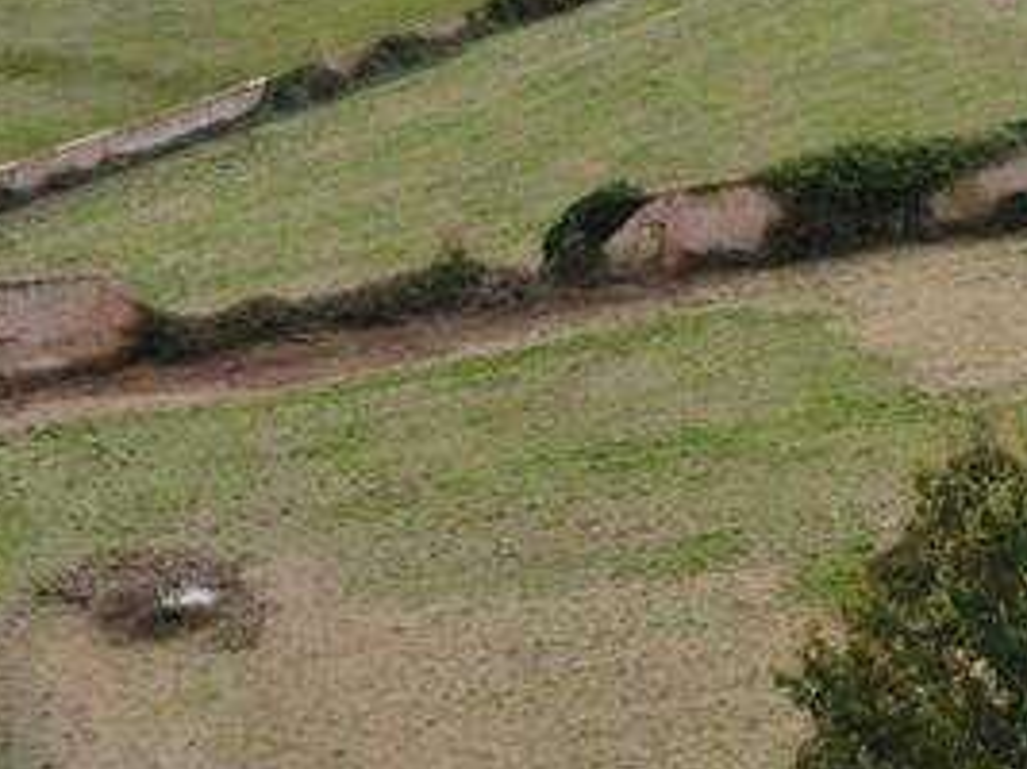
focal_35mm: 92
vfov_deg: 16.0
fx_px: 2728
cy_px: 467
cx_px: 892
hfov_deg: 20.9
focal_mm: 4.5
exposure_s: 1/159
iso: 100
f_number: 2.8
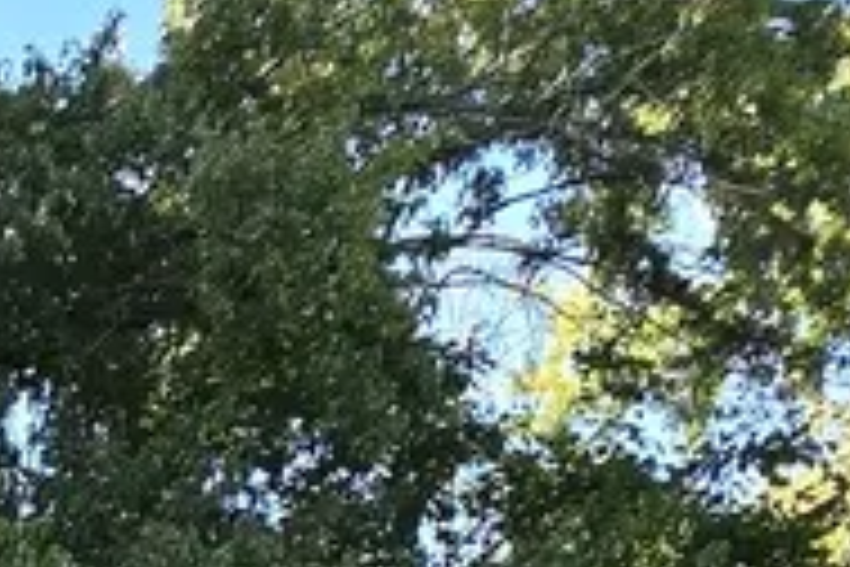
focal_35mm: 182
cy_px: 1850
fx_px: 4297
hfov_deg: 9.9
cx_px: -1219
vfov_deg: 6.7
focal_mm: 6.3
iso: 12
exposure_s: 1/153
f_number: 1.7
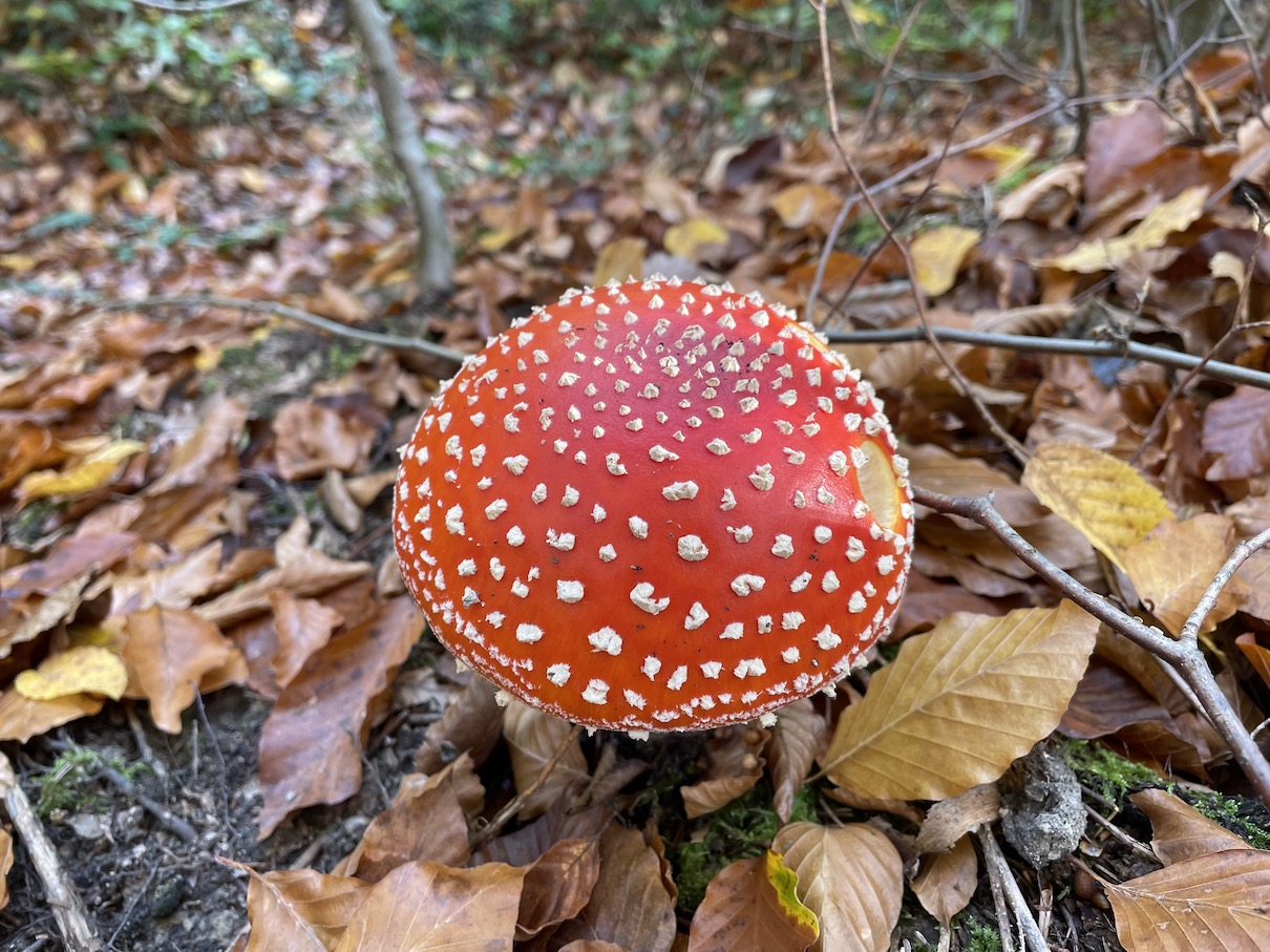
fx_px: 954
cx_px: 635
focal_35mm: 26
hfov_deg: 67.3
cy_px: 476
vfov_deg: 53.0
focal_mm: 4.2
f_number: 1.6
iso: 80
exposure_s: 1/121
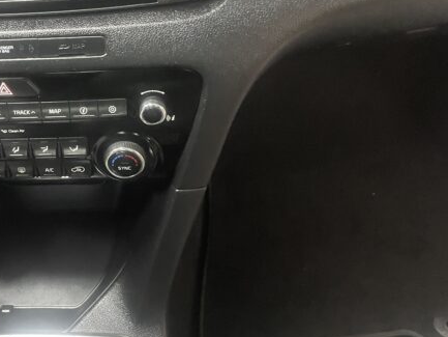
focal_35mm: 48
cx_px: 84
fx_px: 621
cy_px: 172
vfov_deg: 30.3
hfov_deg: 38.1
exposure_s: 1/25
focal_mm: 4.2
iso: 800
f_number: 1.6
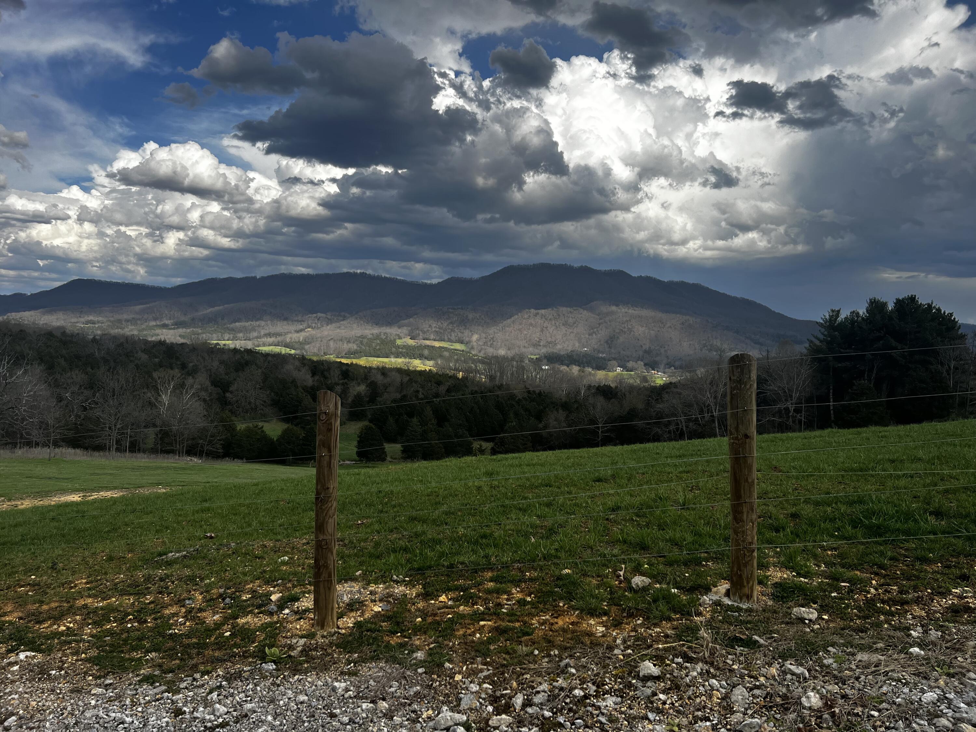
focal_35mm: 26
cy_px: 366
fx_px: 733
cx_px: 488
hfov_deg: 67.3
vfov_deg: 53.1
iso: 50
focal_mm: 5.7
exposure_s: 1/4115
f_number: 1.5
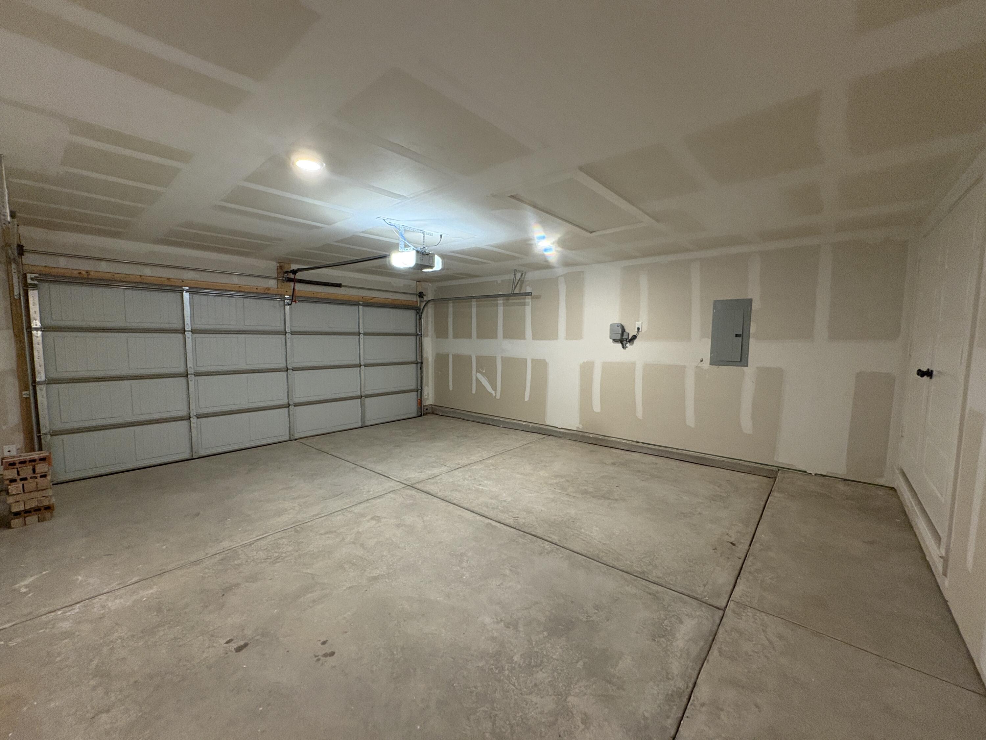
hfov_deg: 102.1
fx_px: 399
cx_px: 493
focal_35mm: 14
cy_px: 370
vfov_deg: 85.7
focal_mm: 2.22
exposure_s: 1/60
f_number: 2.2
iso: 400
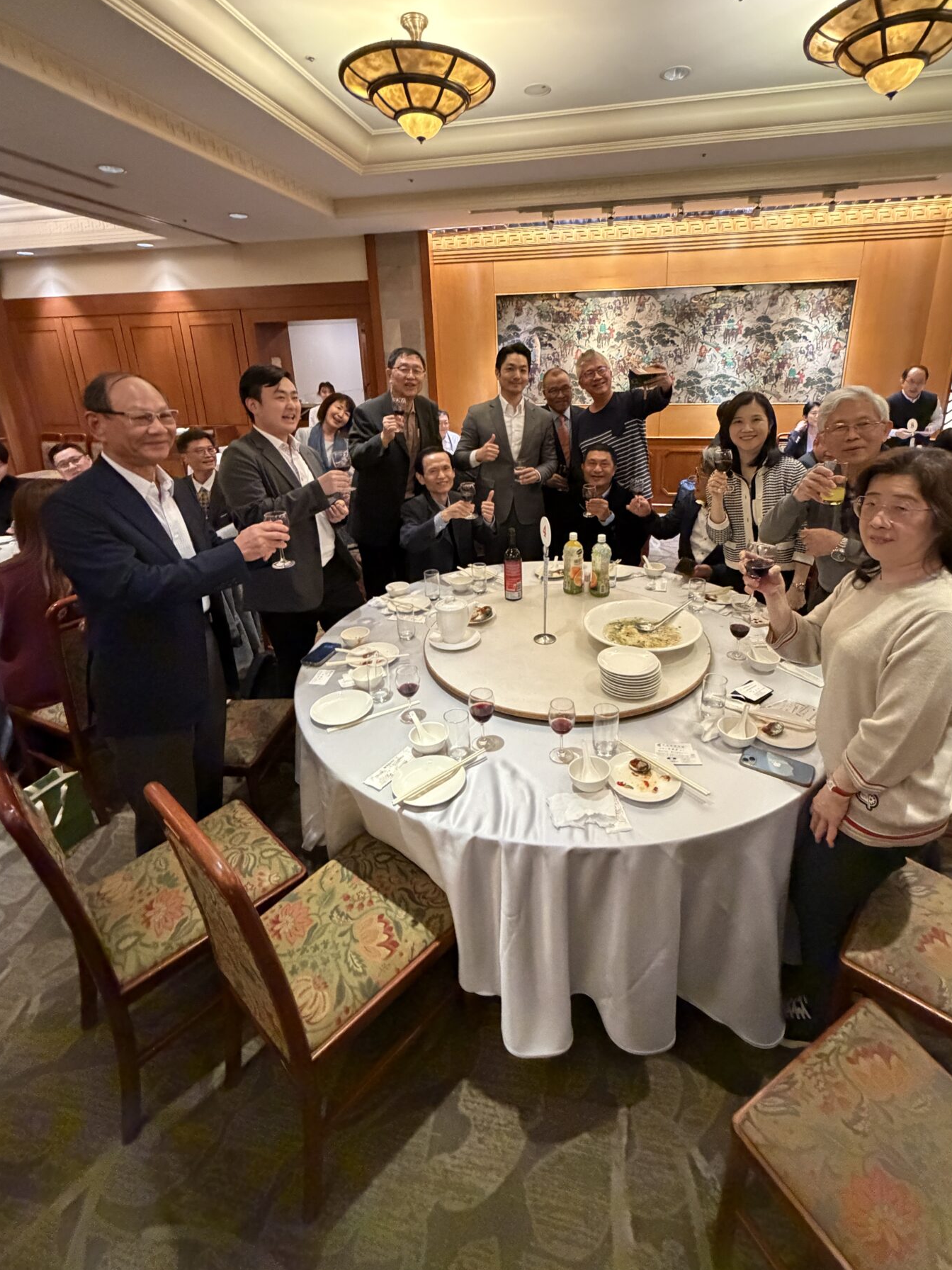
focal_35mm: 16
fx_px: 587
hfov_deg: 77.9
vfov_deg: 94.0
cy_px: 552
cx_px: 518
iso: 1000
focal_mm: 2.22
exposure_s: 1/60
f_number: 2.2
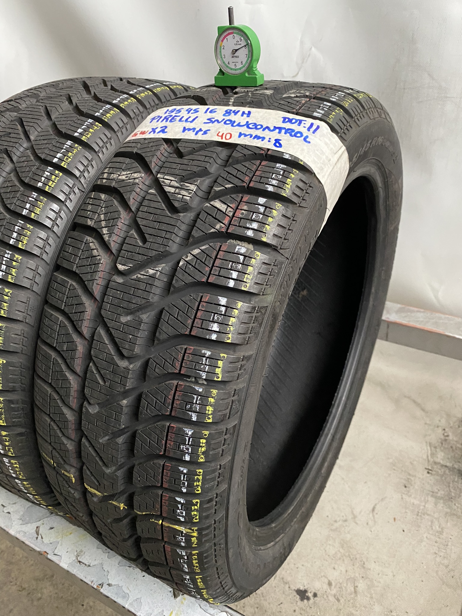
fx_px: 463
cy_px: 308
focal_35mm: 26
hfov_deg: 53.1
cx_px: 231
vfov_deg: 67.3
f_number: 1.8
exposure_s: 1/58
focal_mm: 4.25
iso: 500
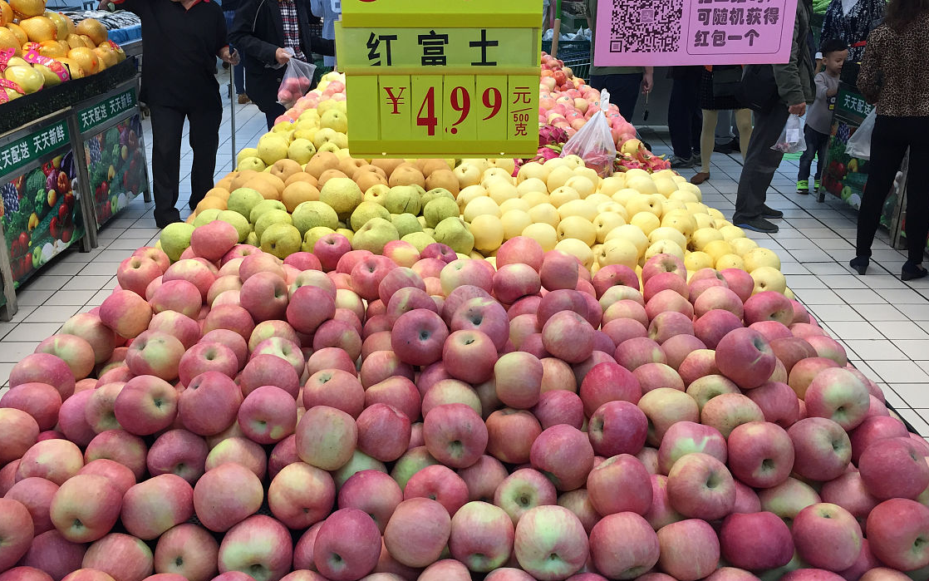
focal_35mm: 33
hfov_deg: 58.1
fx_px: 836
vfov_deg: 38.3
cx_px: 455
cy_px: 301
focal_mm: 4.15
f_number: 2.2
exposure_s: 1/33
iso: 32
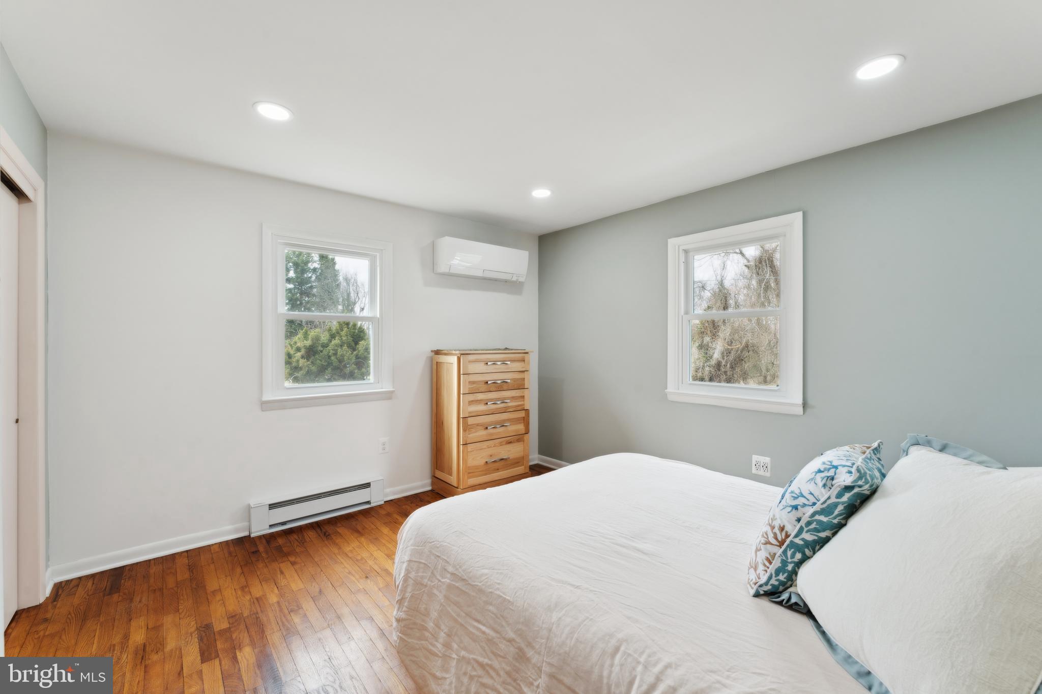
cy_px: 347
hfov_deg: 100.8
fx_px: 431
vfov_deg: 77.7
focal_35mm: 15
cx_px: 521
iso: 400
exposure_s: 1/5
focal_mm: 14.9
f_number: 10
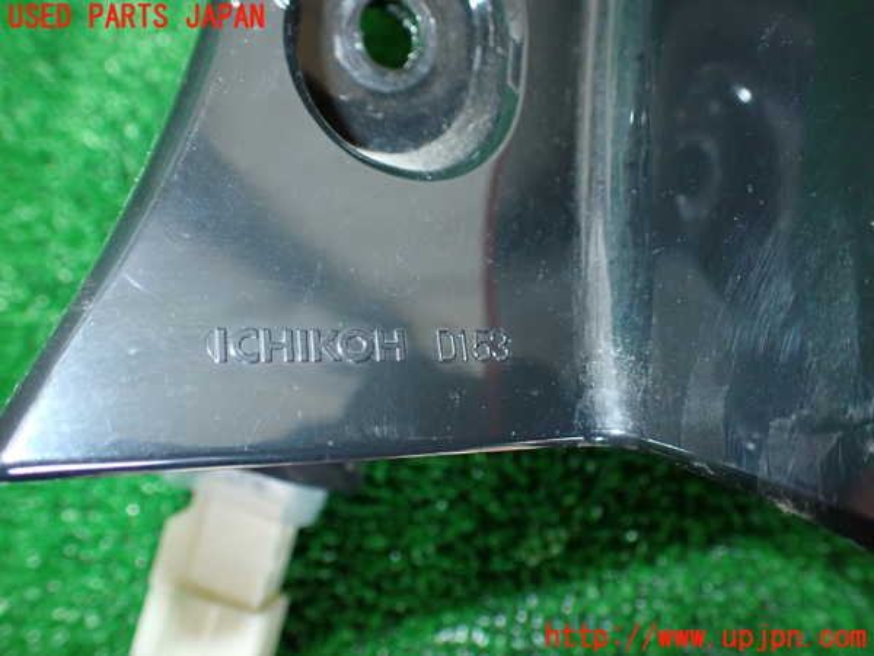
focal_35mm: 30
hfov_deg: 60.0
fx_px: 757
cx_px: 437
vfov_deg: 46.8
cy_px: 328
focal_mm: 5.4
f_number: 6.3
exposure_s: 1/30
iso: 800
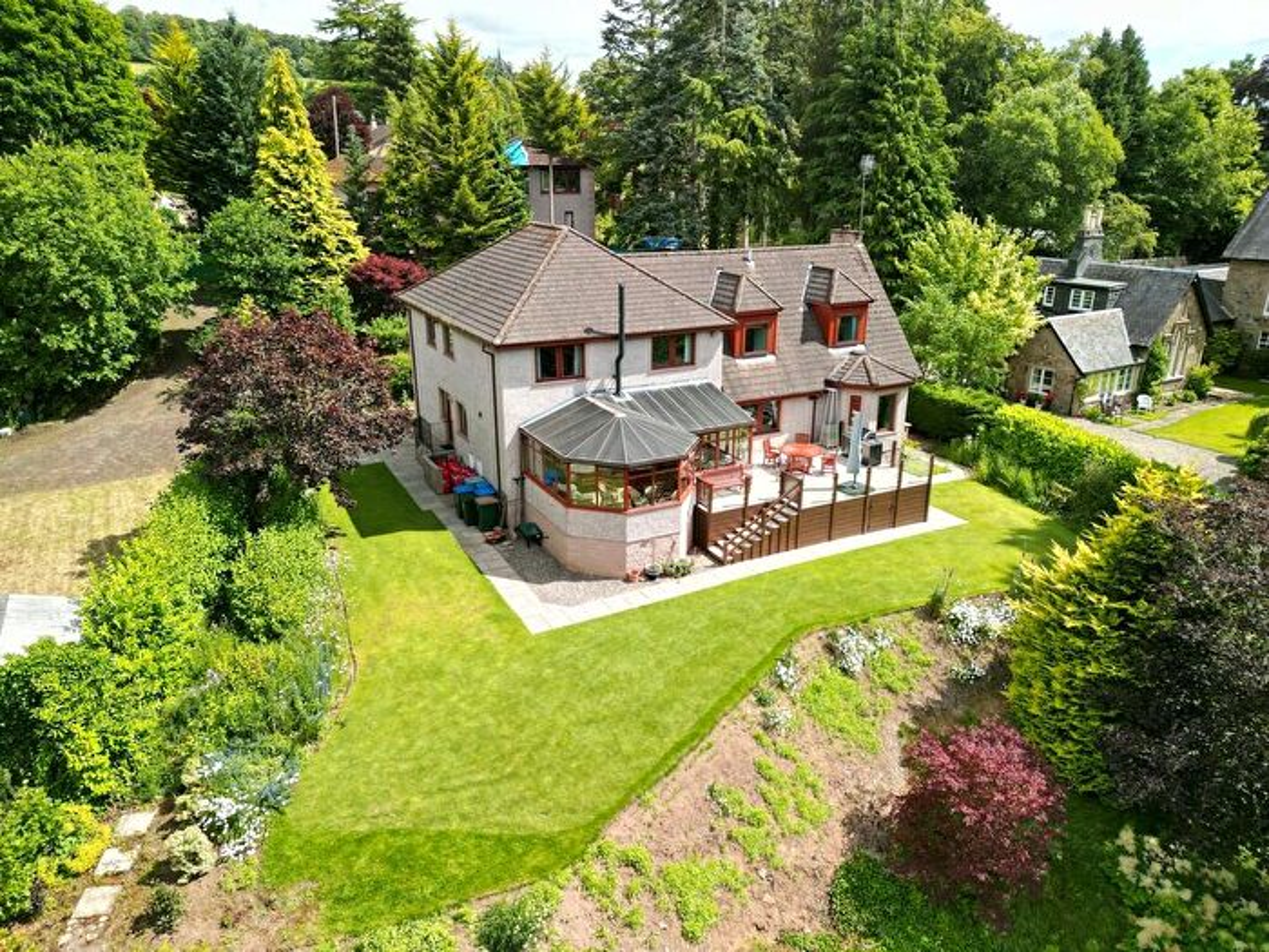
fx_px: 880
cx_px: 634
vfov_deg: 56.8
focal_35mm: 24
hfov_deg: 71.6
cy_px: 476
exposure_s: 1/640
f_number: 1.7
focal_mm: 6.72
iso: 110
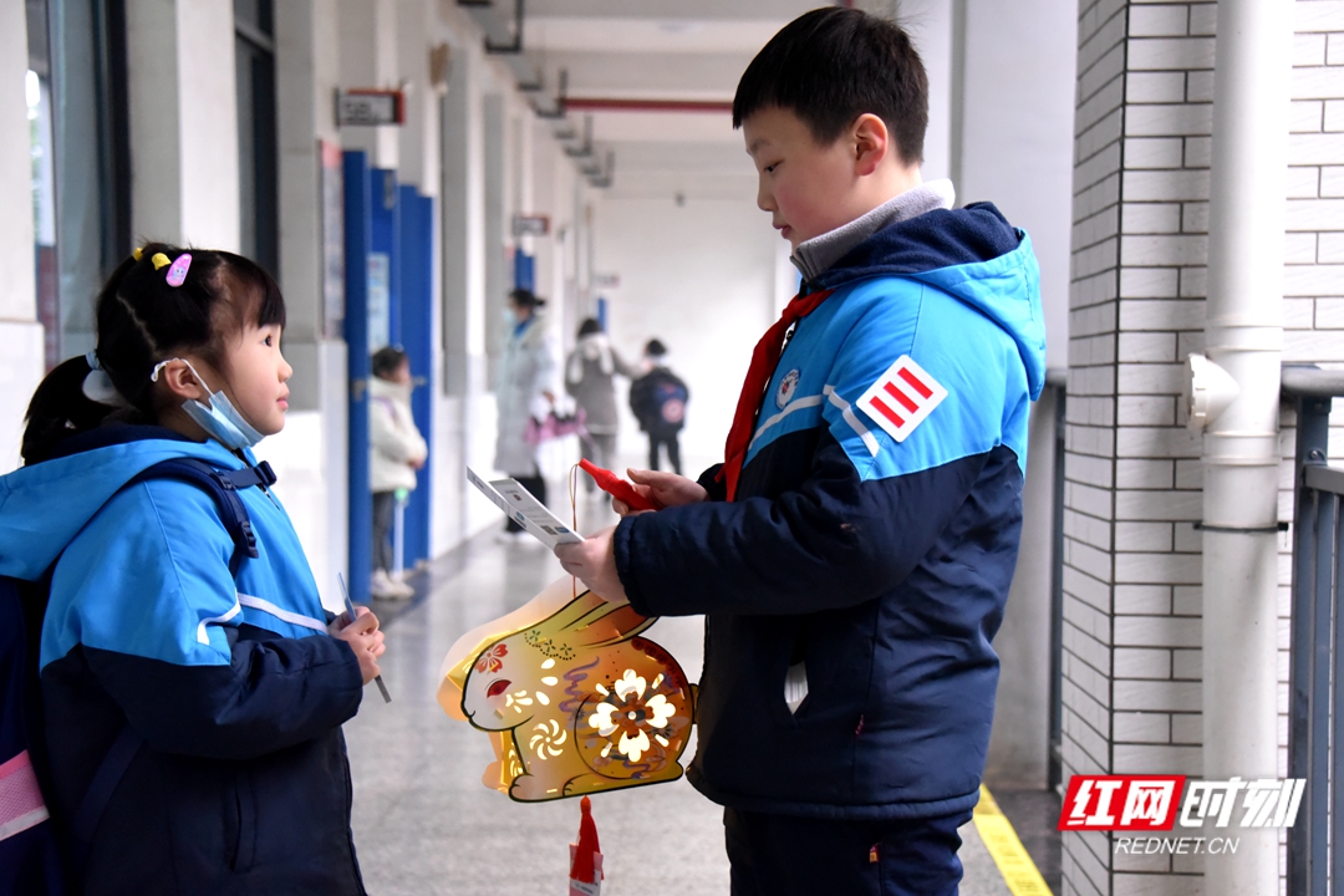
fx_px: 2426
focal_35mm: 65
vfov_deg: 20.9
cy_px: 448
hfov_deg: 31.0
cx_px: 672
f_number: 5
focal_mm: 65
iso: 6400
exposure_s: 1/25
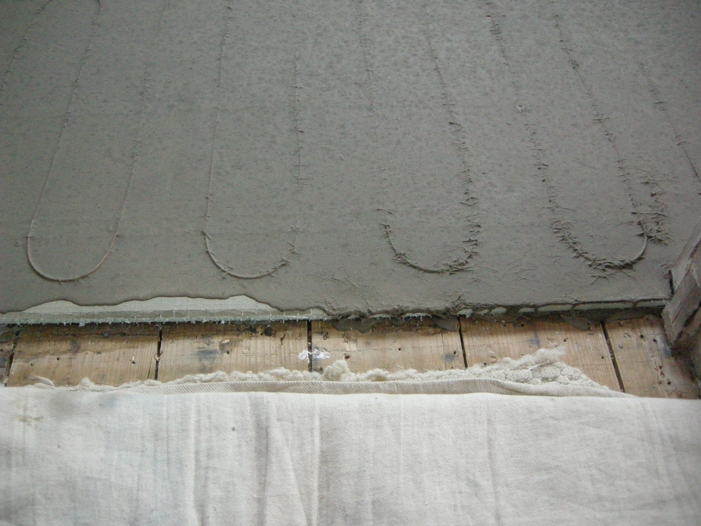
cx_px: 350
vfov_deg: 39.7
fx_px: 729
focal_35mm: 36
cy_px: 263
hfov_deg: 51.4
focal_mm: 7.5
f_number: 2.7
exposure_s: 1/144
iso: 810
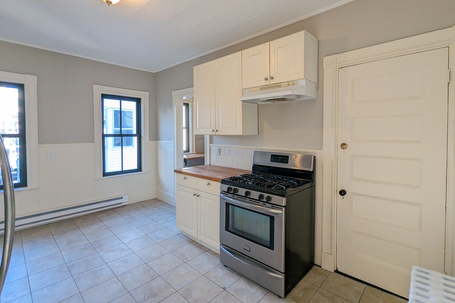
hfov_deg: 93.3
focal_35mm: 17
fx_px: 215
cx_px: 227
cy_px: 138
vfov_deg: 70.3
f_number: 2.2
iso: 201
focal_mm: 2.35
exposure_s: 1/120
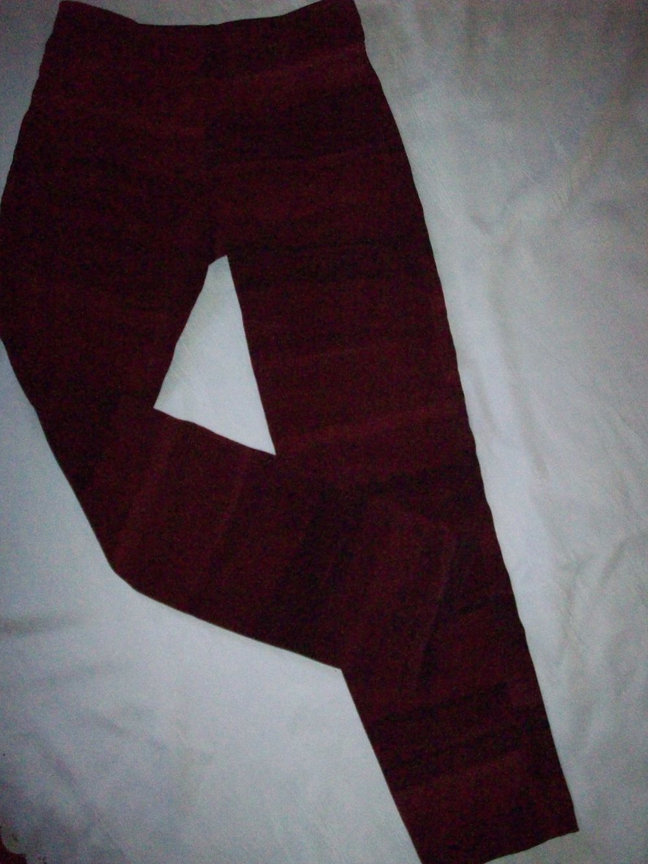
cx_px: 324
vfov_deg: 50.1
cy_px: 432
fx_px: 923
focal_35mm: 37
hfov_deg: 38.7
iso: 800
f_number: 2.8
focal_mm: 6.2
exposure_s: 1/128
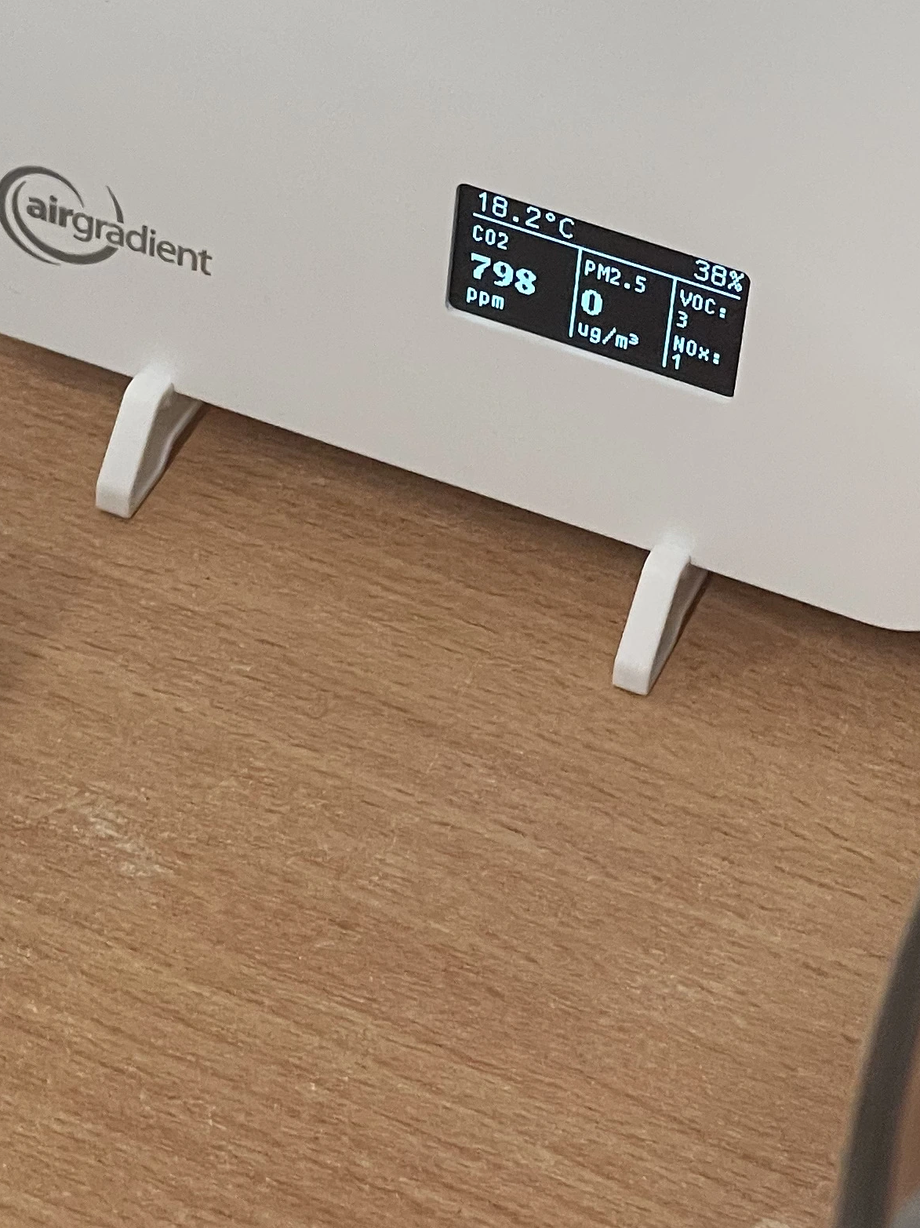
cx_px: 498
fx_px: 4750
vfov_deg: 14.7
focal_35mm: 134
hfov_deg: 11.1
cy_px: 301
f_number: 2
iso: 160
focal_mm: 6
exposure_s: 1/50
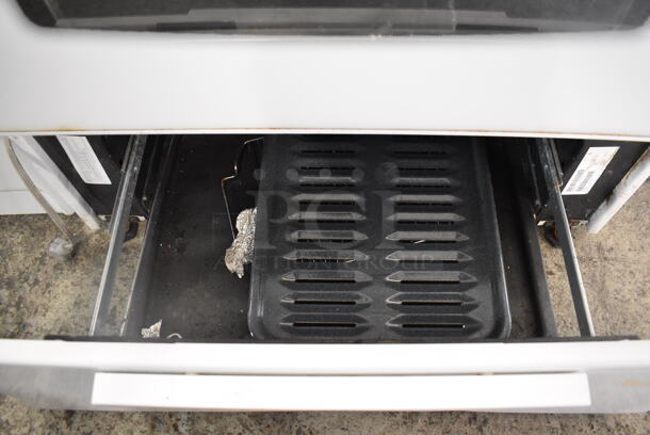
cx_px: 325
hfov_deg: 67.3
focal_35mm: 27
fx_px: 488
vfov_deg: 48.0
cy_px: 218
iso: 2200
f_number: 3.5
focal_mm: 18
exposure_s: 1/125
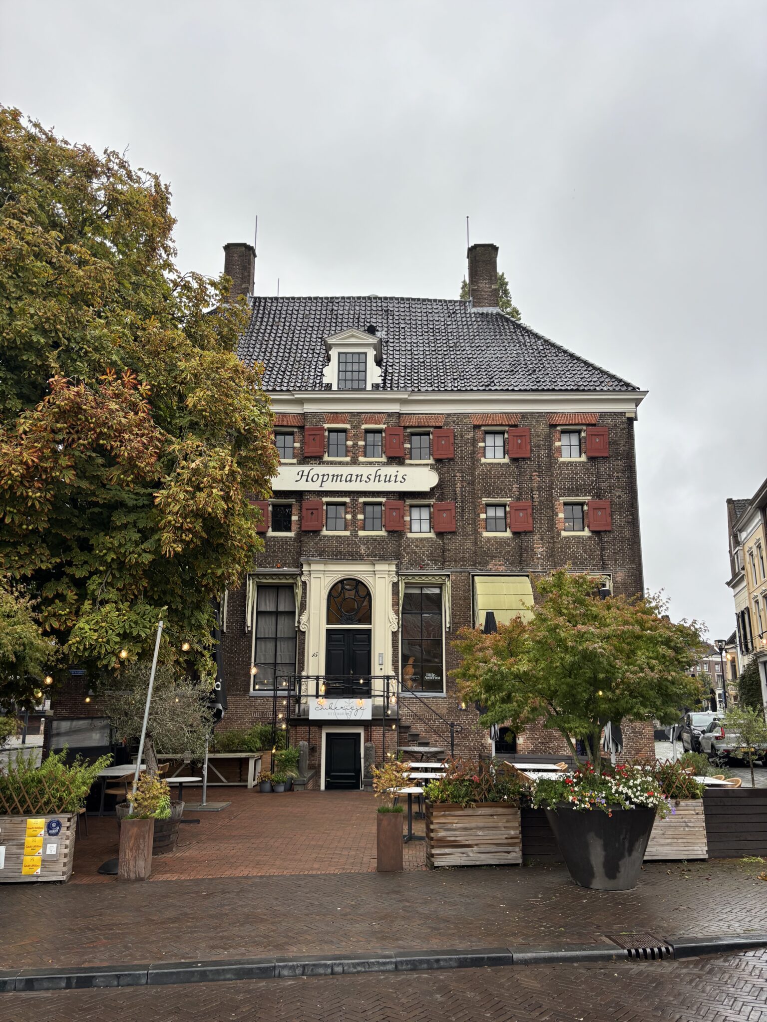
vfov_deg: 67.3
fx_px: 768
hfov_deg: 53.1
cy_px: 511
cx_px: 384
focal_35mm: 26
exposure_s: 1/430
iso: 50
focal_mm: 5.96
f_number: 1.6
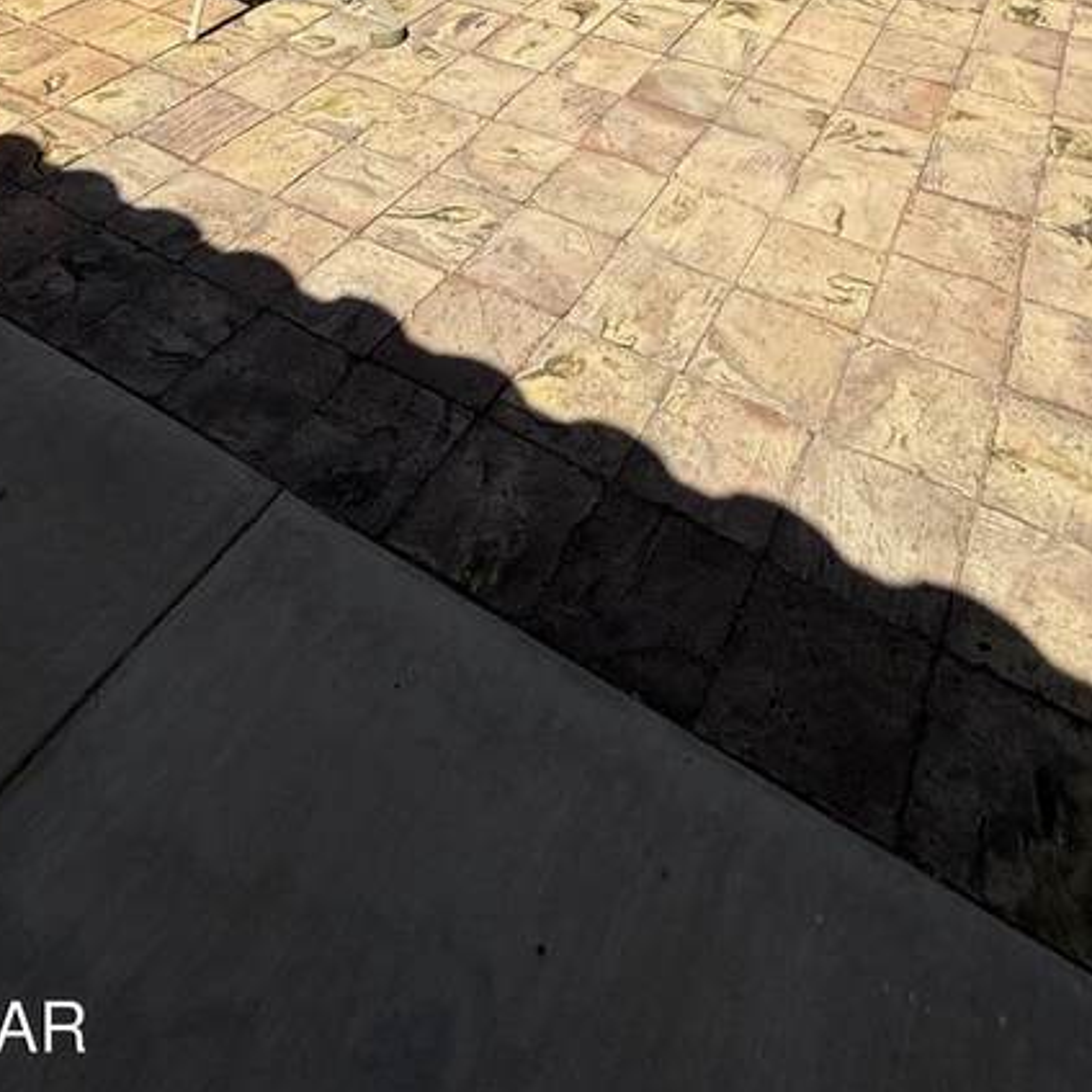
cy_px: -95
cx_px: 600
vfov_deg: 44.5
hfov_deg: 57.2
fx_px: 999
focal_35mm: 28
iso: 50
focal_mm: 2.22
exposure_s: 1/5155
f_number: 2.2
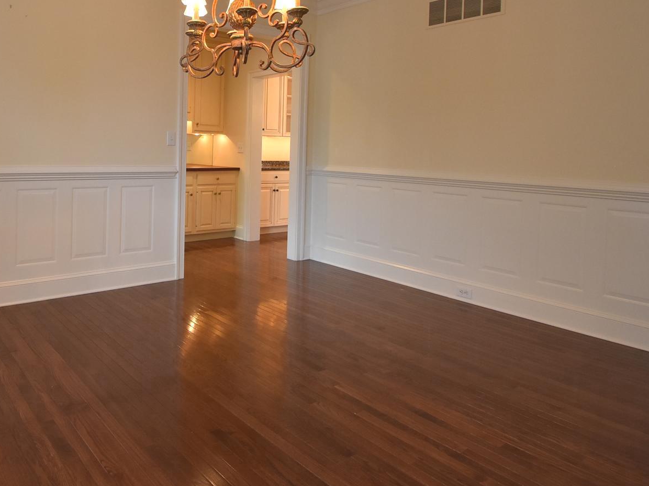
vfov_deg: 53.6
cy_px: 155
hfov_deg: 67.7
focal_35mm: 25
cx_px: 221
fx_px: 469
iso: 1000
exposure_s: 1/60
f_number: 4
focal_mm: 10
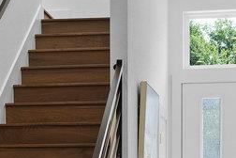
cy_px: 197
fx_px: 911
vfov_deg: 9.7
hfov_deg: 14.7
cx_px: 64
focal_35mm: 139
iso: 320
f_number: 8
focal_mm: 35
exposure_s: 1/6
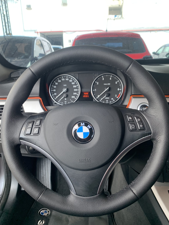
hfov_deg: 51.4
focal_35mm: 27
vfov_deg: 65.3
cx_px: 84
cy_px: 117
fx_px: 176
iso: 100
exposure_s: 1/73
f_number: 1.8
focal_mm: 4.25
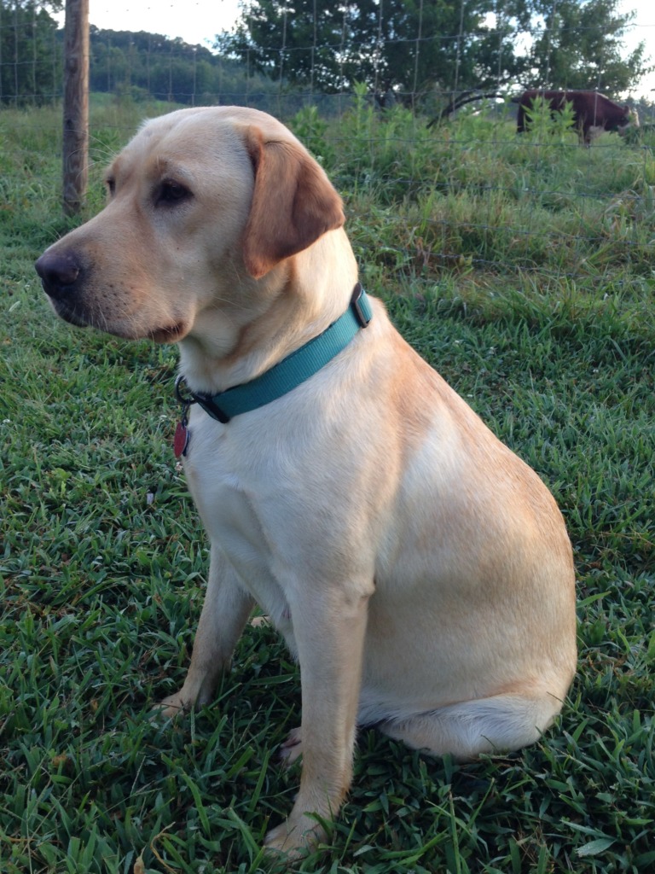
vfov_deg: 55.4
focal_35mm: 33
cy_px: 437
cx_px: 328
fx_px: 833
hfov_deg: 42.9
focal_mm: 4.12
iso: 64
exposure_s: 1/120
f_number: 2.4
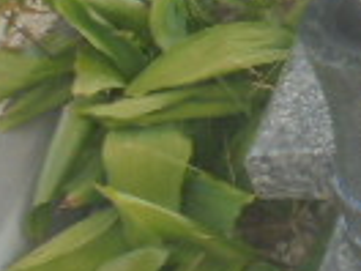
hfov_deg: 9.8
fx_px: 1919
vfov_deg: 7.8
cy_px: -194
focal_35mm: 184
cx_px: 796
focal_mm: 6.9
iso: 100
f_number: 4.2
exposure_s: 1/100
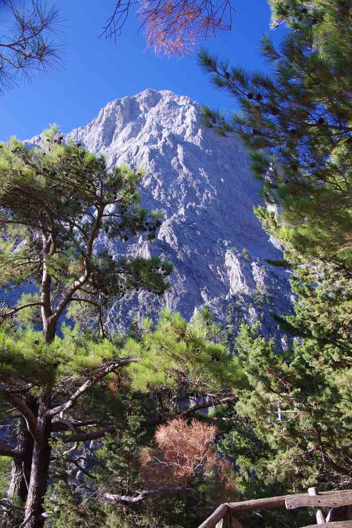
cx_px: 176
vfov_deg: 54.9
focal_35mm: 35
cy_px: 264
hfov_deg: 38.2
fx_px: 508
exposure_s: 1/50
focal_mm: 23.1
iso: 200
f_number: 8
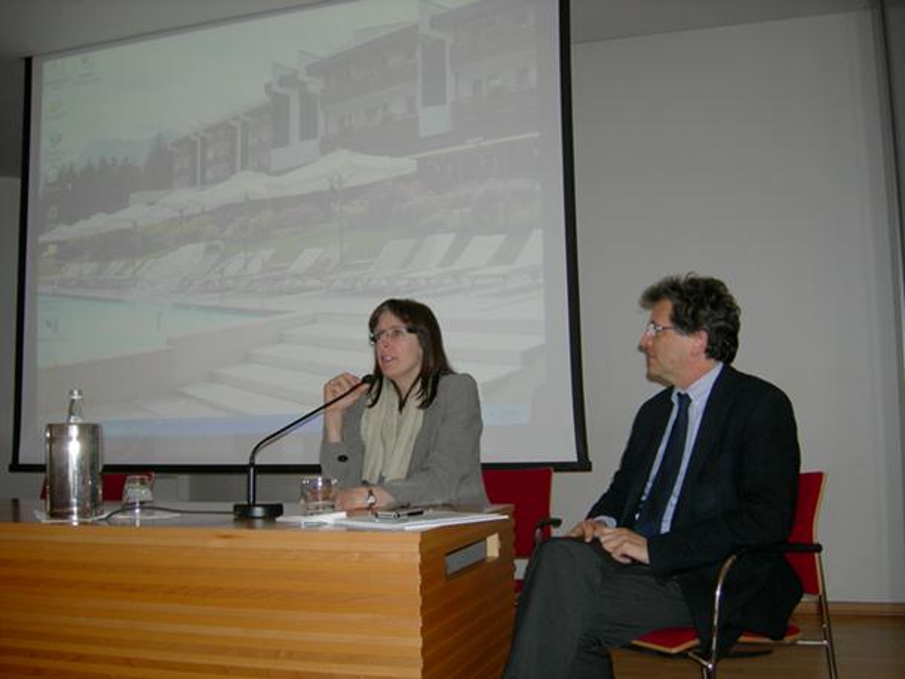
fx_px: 942
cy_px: 340
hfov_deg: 51.3
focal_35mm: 36
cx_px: 452
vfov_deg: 39.7
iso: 64
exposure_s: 1/60.1
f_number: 2.7
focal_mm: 7.5
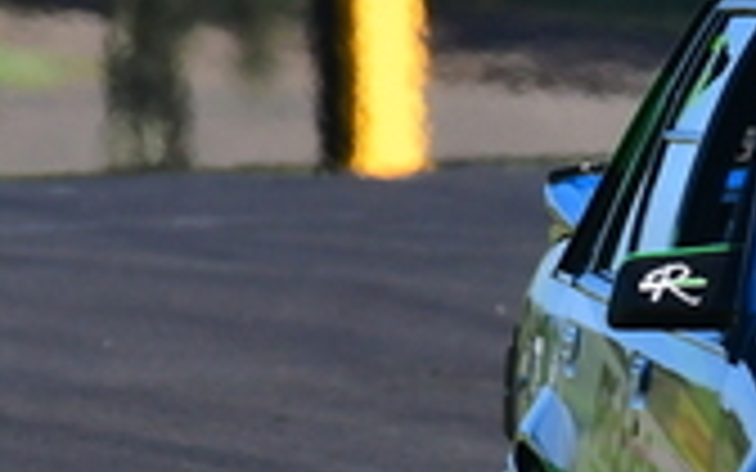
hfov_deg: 0.6
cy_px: 285
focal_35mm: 3638
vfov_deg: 0.4
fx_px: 74955
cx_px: 900
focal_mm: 500
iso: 500
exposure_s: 1/640
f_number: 11
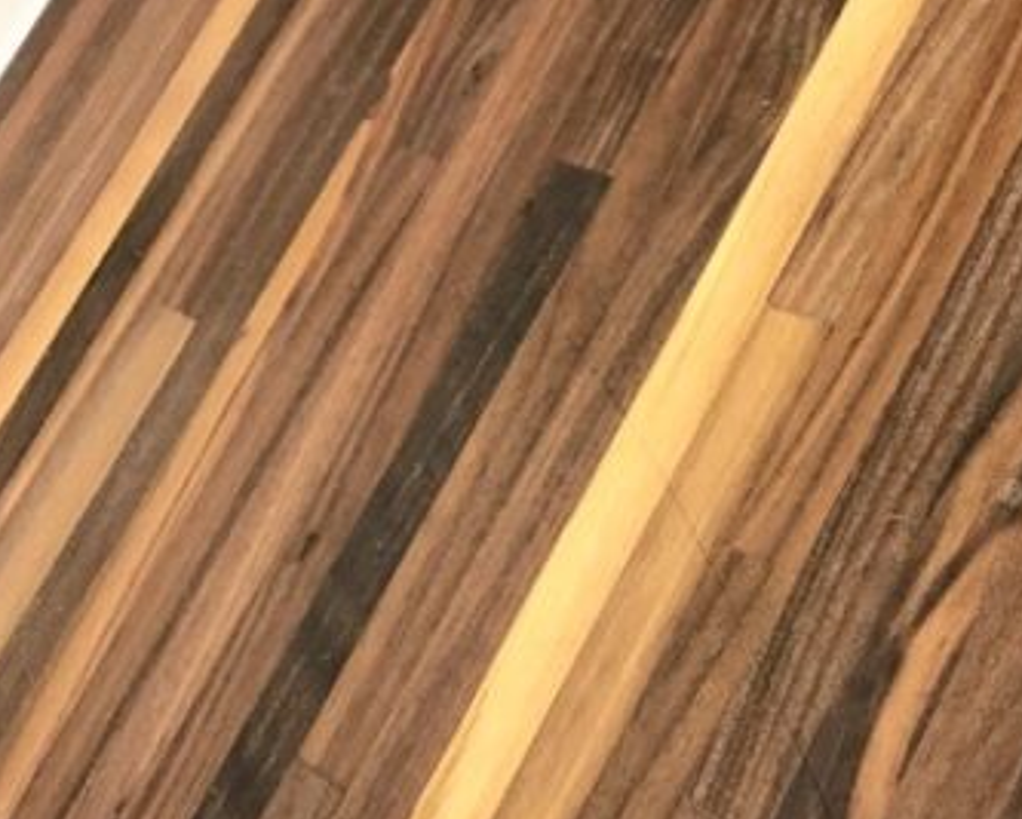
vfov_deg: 24.2
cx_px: 1139
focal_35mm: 63
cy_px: 340
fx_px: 1907
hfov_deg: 27.3
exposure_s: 1/15
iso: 40
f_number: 1.8
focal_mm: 3.99
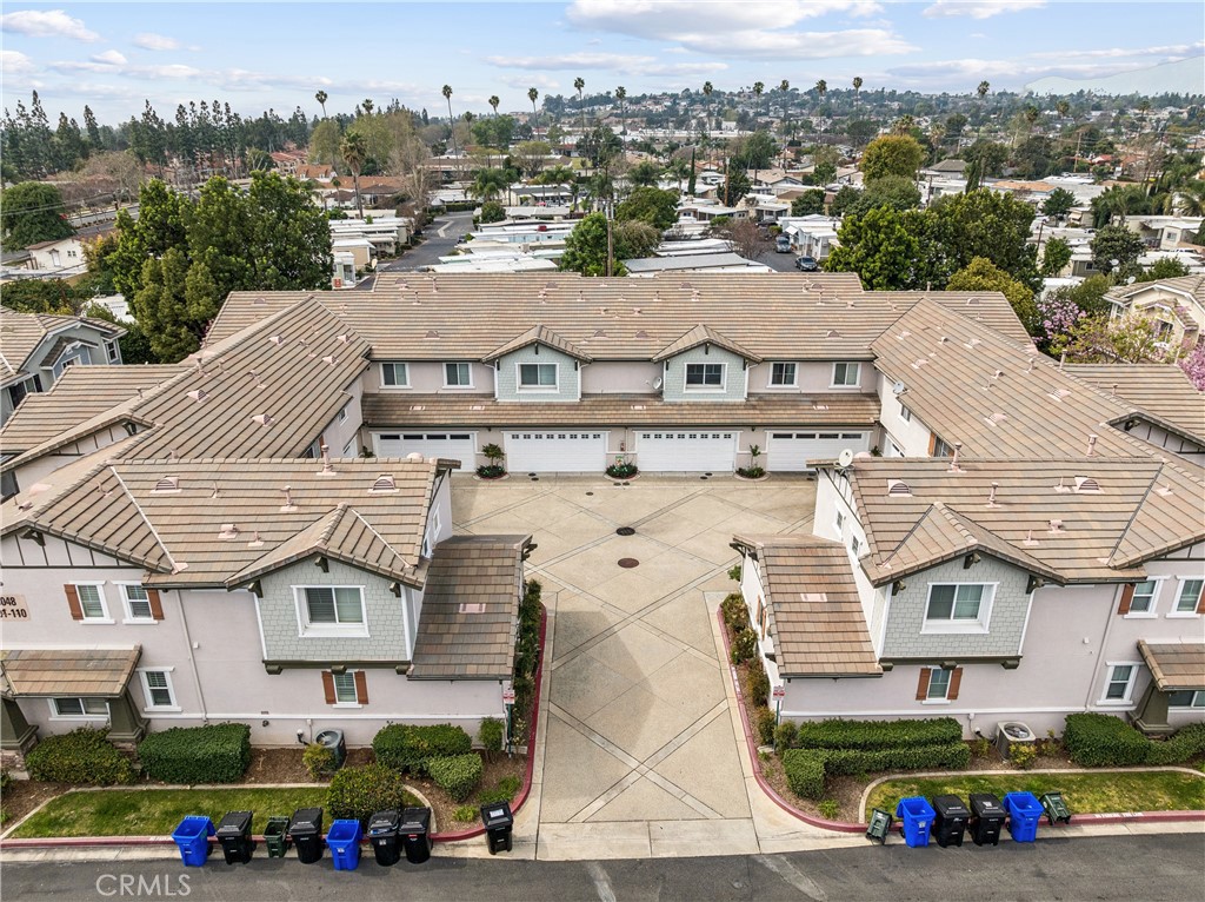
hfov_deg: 71.6
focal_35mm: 24
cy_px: 451
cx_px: 602
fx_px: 835
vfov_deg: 56.7
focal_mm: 12.3
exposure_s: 1/50
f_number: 2.8
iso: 100
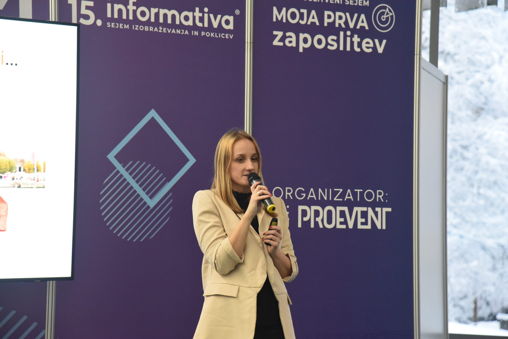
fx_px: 1693
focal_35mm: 120
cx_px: 254
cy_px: 170
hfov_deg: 17.1
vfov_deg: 11.4
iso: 5000
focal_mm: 120
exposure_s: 1/125
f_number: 5.6
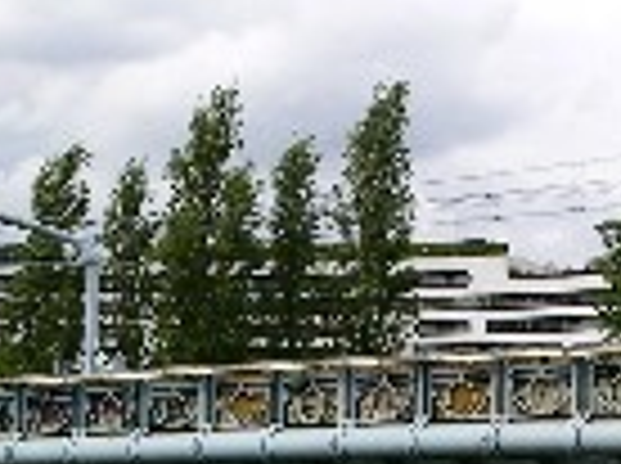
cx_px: 241
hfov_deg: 13.3
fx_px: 2668
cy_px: 500
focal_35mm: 149
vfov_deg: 9.8
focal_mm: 8.9
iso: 50
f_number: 8
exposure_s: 1/152
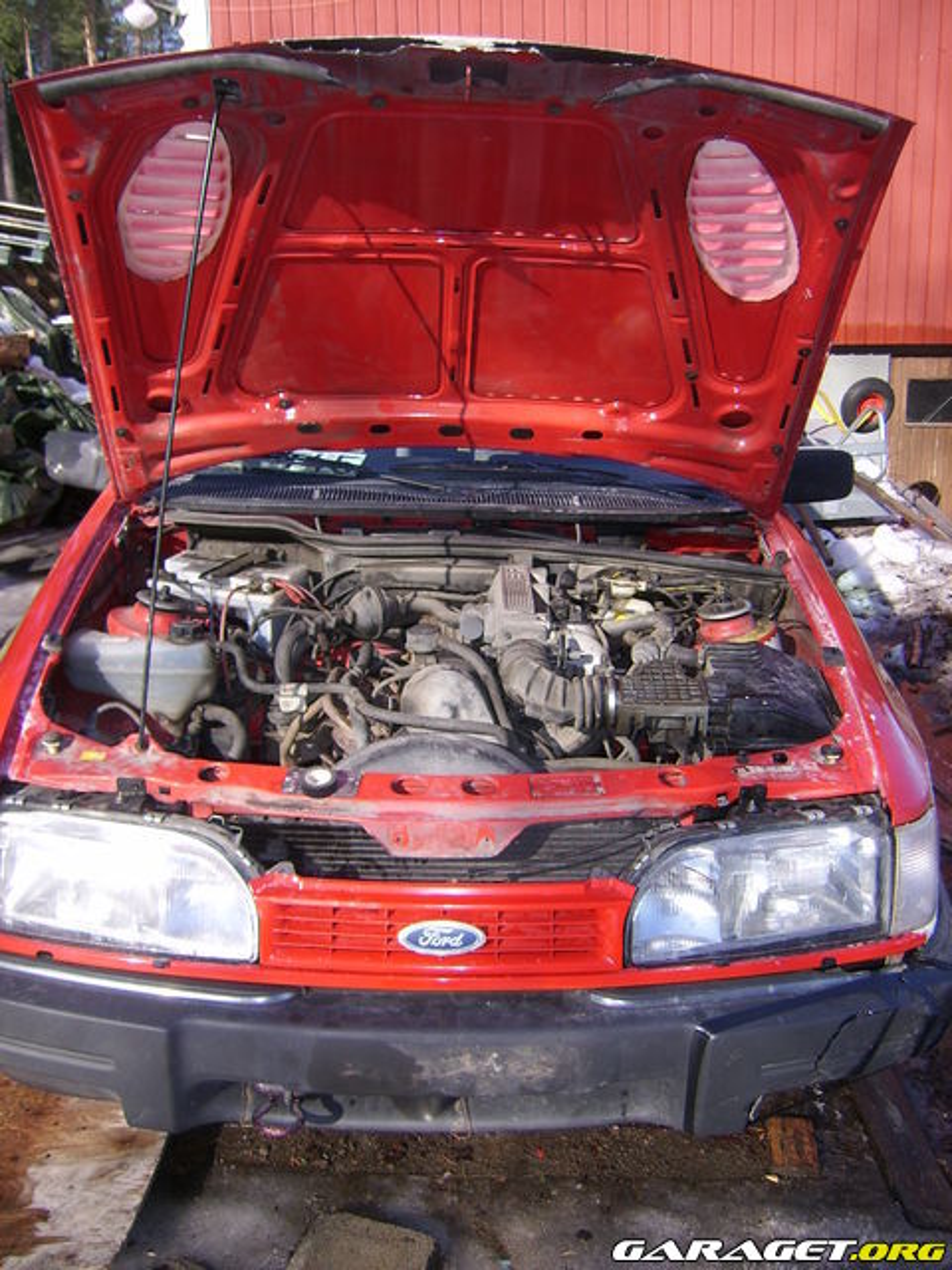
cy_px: 635
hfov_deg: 40.7
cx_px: 476
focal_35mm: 35
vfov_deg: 52.6
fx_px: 1283
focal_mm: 5.95
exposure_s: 1/458
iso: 50
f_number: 2.8
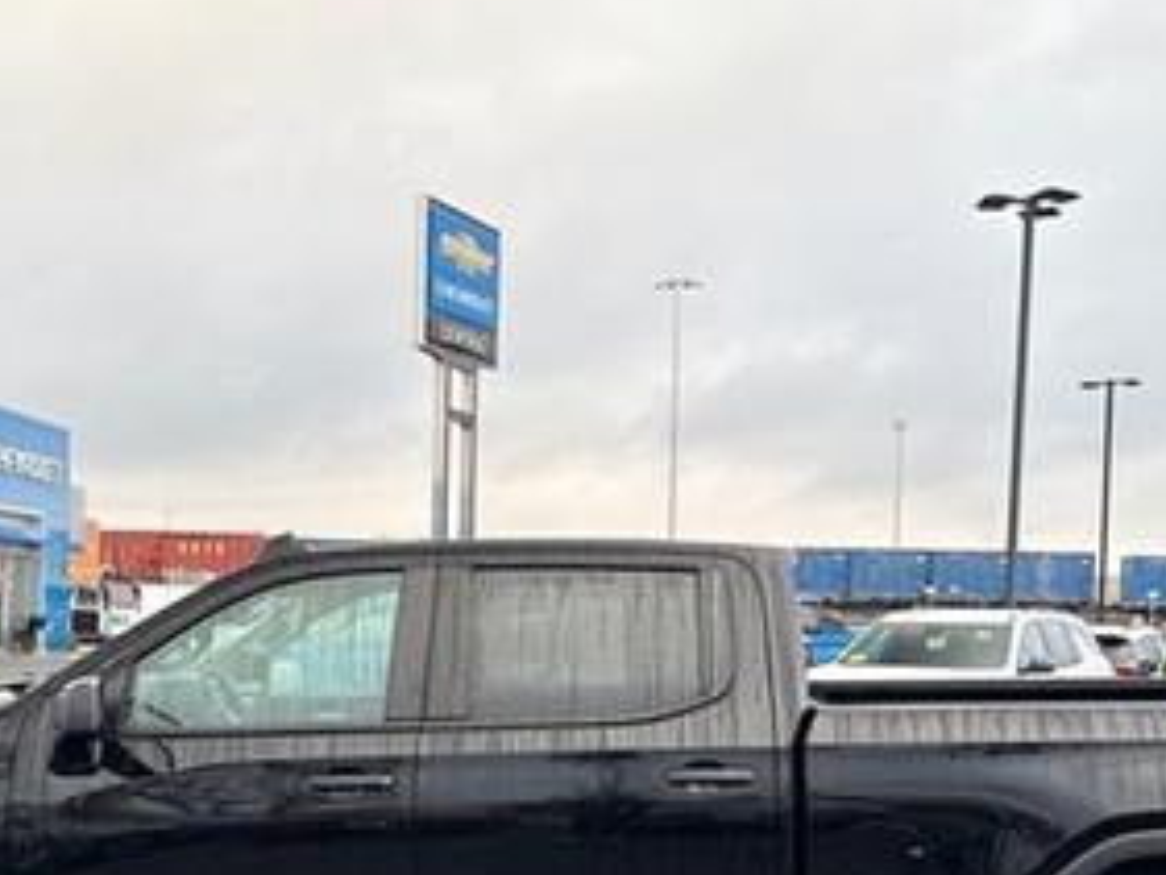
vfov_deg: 33.0
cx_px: 568
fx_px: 1449
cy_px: 651
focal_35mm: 43
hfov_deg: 43.8
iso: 160
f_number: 1.78
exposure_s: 1/207
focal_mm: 6.76
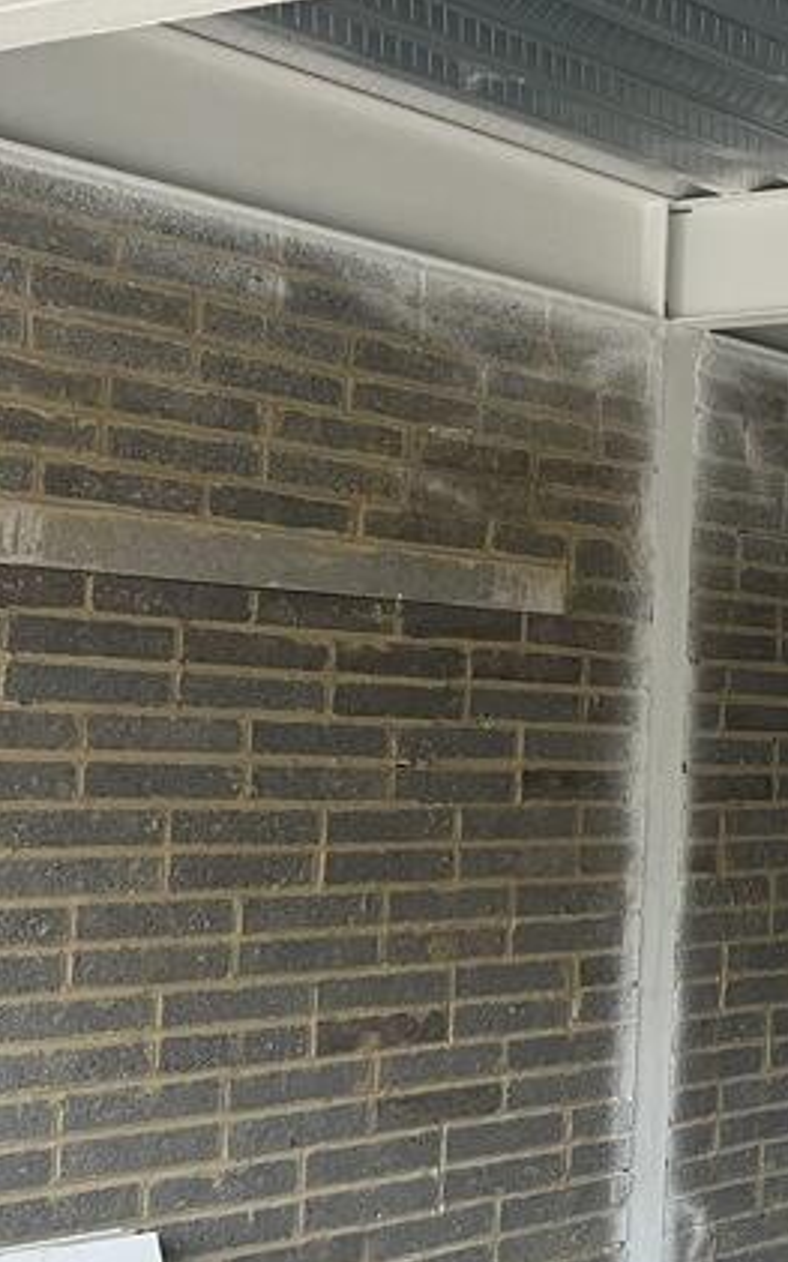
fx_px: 2303
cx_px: 1531
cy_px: 570
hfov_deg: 15.7
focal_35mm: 67
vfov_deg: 30.6
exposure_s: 1/60
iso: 160
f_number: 1.6
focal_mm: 5.1
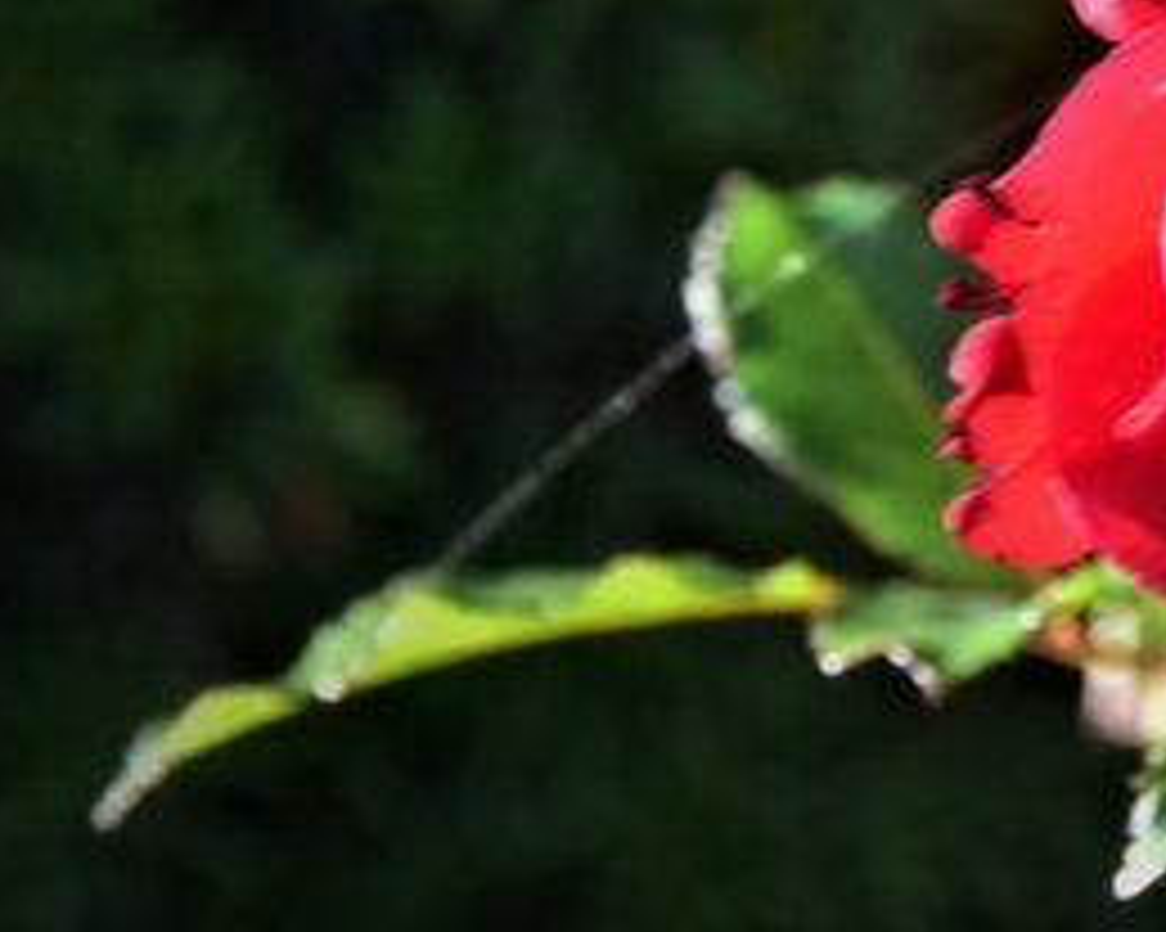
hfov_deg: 3.0
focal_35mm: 653
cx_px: 1261
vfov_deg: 2.4
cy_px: 284
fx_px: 22526
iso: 250
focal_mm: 200
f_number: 10
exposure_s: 1/60
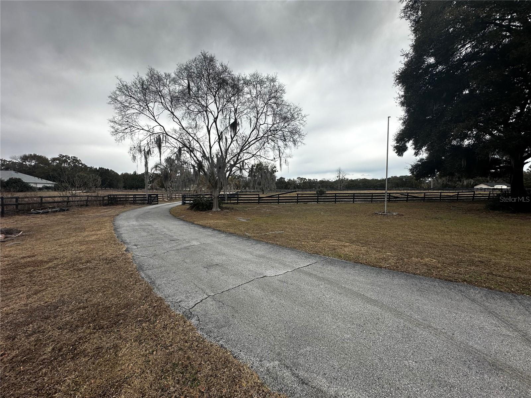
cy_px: 199
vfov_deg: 85.7
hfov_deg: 102.1
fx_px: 215
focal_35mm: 14
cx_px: 266
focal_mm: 2.22
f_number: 2.2
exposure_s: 1/584
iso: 40
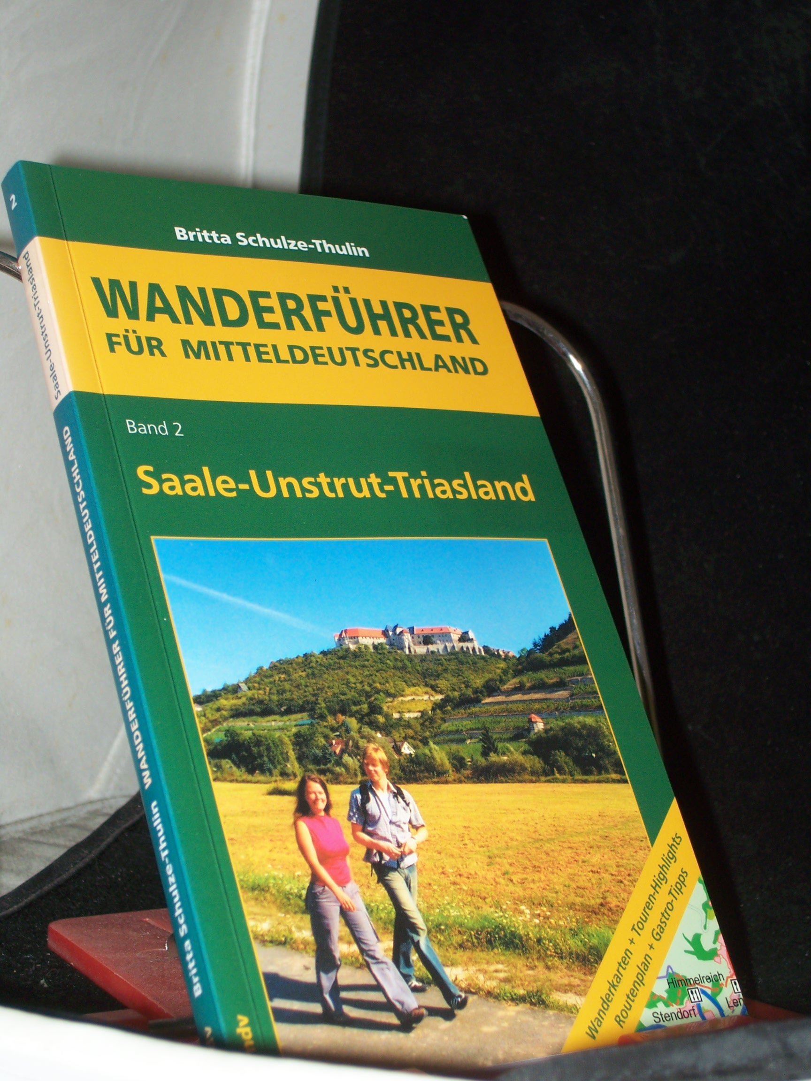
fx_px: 2062
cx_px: 406
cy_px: 540
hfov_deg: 22.3
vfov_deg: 29.4
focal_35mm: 66
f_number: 3.6
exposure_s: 1/80
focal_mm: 11
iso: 80
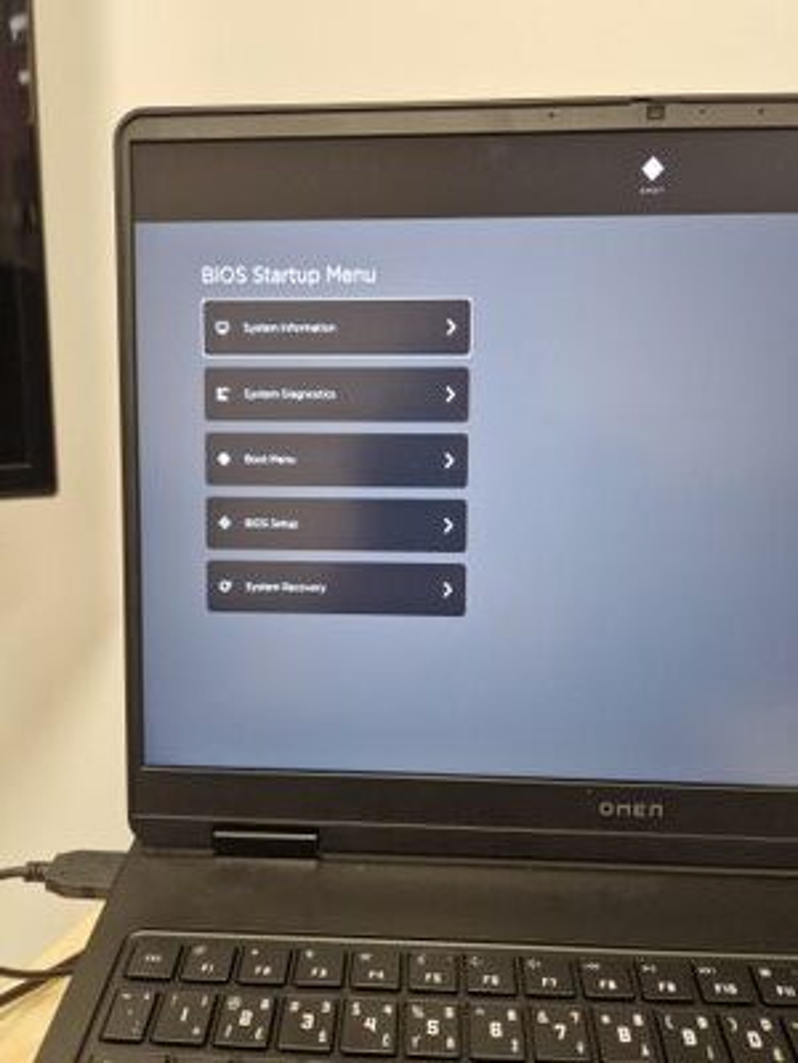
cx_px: 399
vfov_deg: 73.9
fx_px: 707
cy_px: 532
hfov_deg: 58.9
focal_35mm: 23
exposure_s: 1/100
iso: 50
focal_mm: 5.4
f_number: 1.8
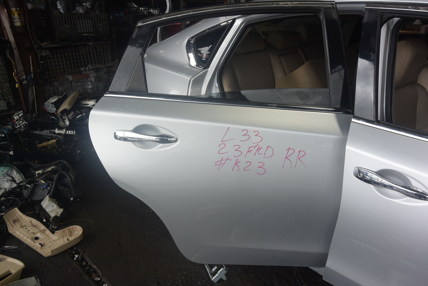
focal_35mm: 29
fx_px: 345
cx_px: 214
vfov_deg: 45.0
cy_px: 143
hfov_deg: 63.6
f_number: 4
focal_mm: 11
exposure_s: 1/125
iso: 320
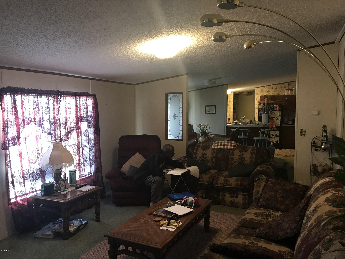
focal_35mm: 28
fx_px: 279
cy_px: 130
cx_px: 172
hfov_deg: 63.4
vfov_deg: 49.7
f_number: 1.8
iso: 50
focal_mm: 3.99
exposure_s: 1/15
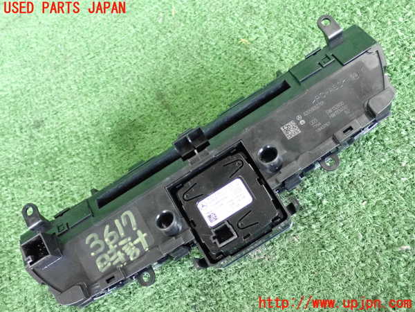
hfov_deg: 42.9
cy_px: 156
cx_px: 208
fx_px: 528
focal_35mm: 44
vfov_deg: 32.9
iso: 2500
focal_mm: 7.84
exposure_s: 1/125
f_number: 2.9
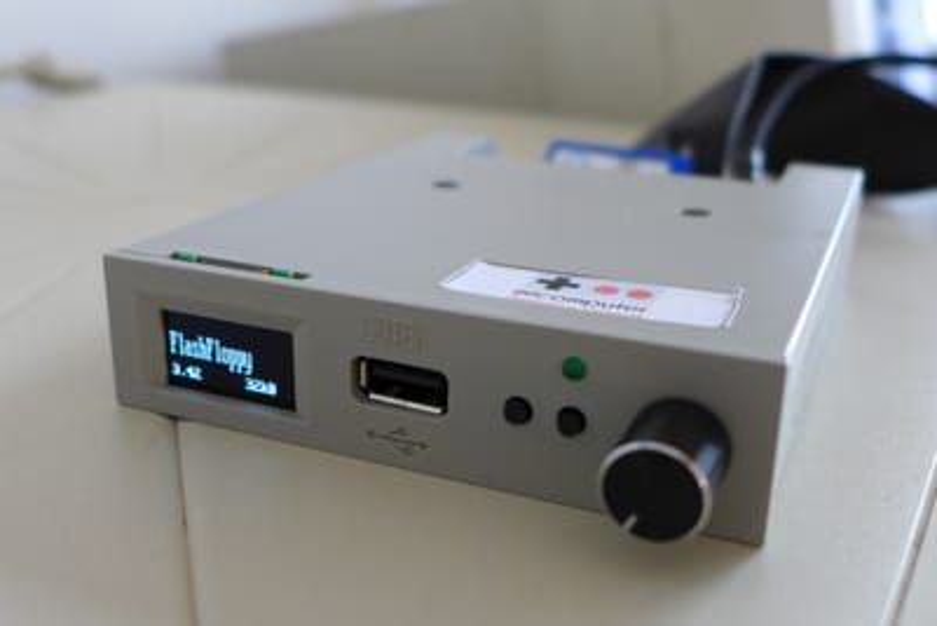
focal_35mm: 43
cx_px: 468
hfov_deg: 45.4
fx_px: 1120
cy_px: 313
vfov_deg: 31.2
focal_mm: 8.4
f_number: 1.8
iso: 400
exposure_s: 1/80
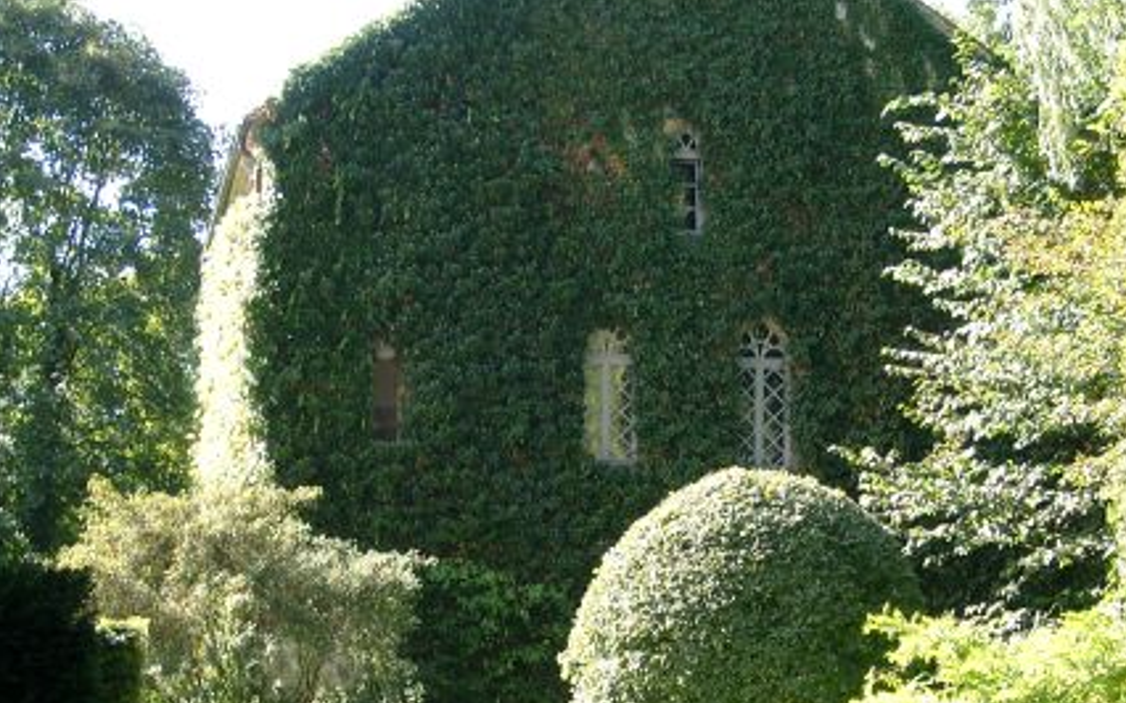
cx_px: 544
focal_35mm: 109
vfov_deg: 12.0
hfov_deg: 19.1
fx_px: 3344
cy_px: 574
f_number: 4
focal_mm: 15.12
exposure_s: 1/76.5
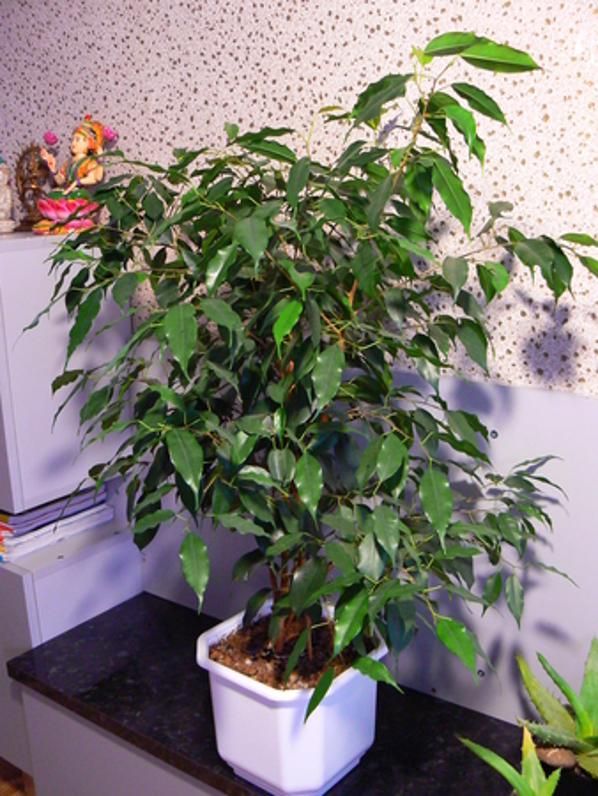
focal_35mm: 36
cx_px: 299
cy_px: 398
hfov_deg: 39.7
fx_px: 828
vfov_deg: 51.3
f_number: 2.8
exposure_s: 1/5
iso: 200
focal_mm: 6
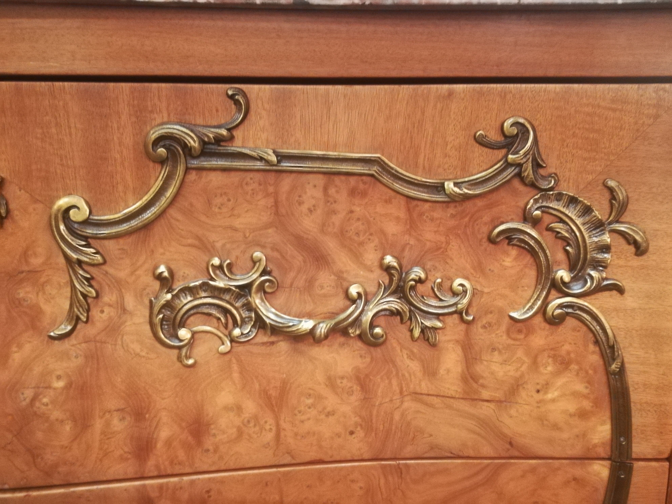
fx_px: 641
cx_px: 336
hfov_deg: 55.4
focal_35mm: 33
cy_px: 252
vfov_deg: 42.9
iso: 1000
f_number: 2.2
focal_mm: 3.83
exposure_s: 1/14.3
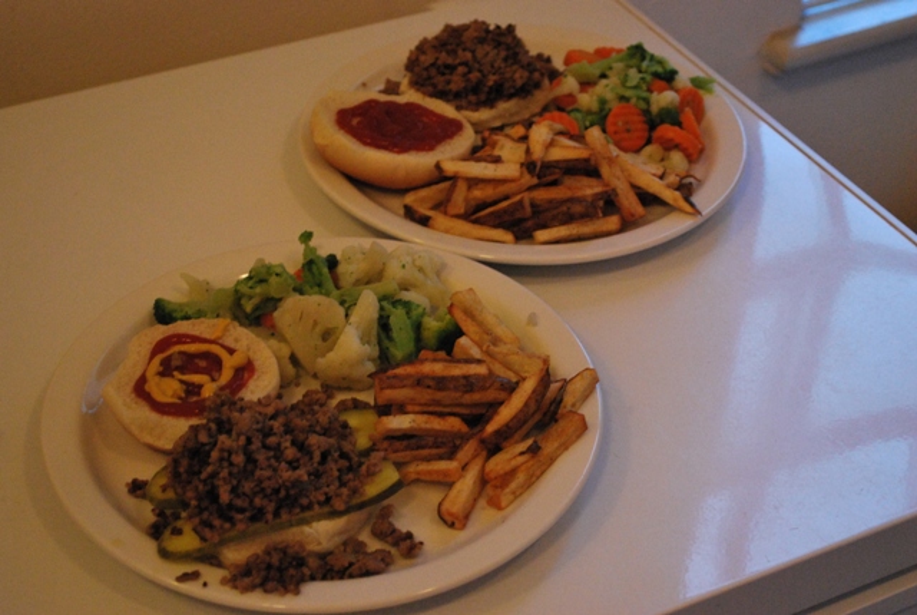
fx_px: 1531
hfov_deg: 33.3
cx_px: 458
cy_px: 308
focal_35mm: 60
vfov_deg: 22.7
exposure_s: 1/25
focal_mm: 40
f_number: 5.3
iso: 1600
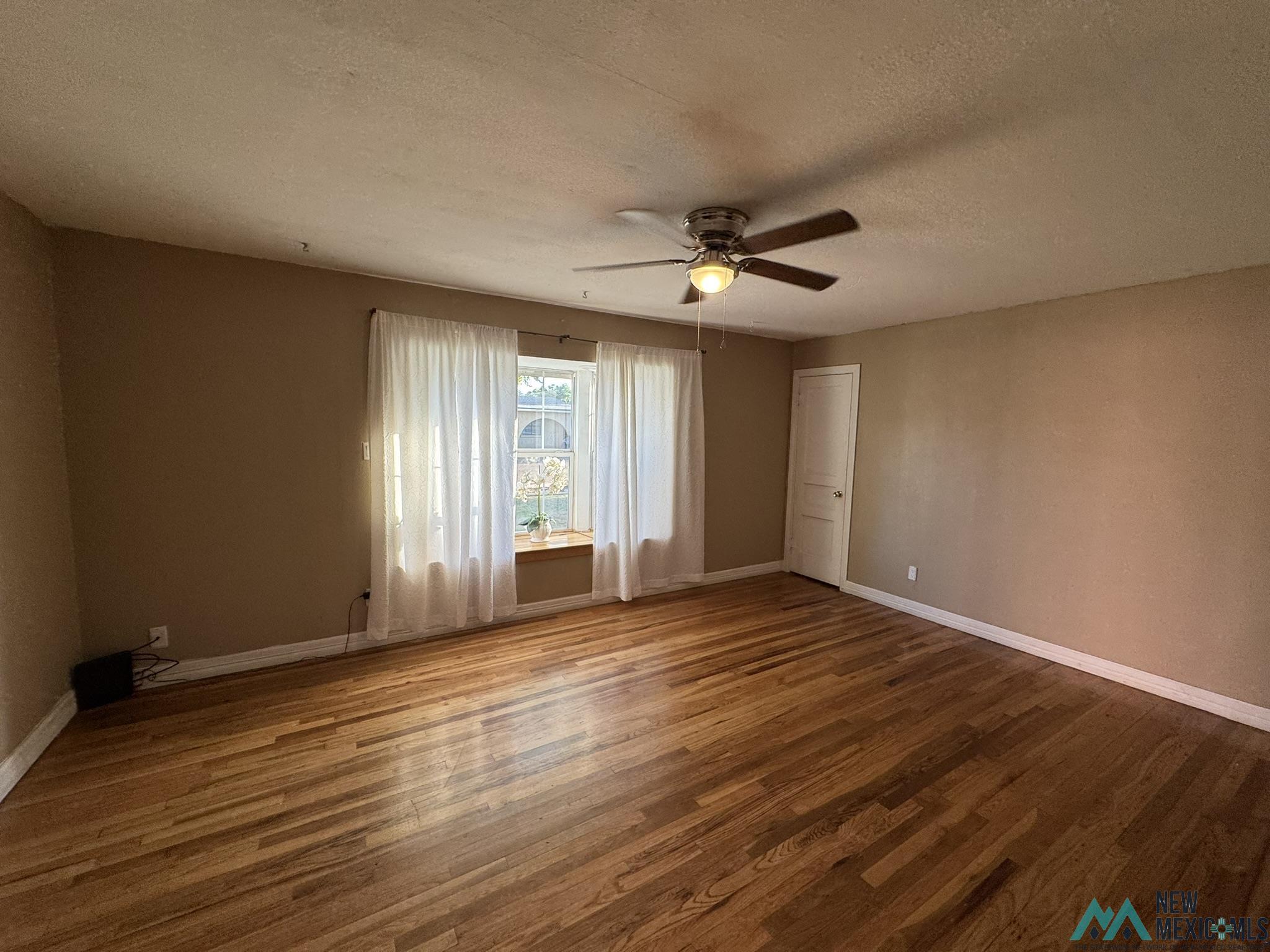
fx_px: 514
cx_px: 635
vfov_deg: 85.7
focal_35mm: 14
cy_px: 476
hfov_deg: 102.1
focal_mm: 2.22
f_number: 2.2
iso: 100
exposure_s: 1/120
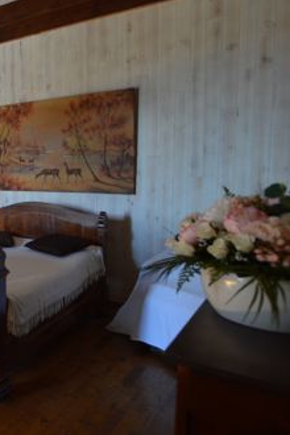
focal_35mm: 32
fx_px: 387
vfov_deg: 58.6
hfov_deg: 26.8
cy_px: 200
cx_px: -161
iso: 450
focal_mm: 10
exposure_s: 1/60
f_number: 3.5
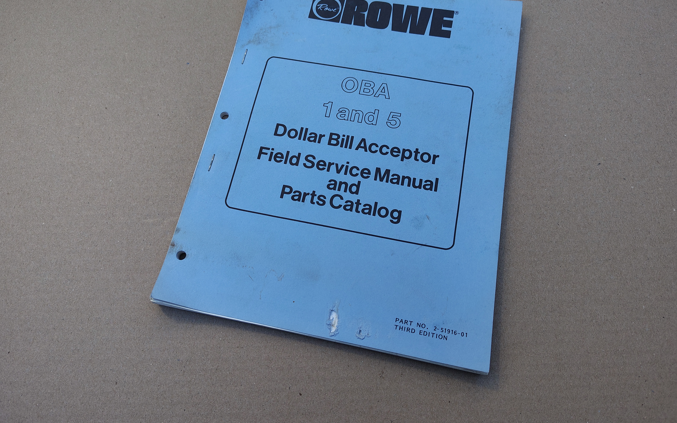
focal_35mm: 26
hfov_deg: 70.4
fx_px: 480
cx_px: 335
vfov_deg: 47.5
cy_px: 184
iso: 100
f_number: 1.8
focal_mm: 5.56
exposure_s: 1/332
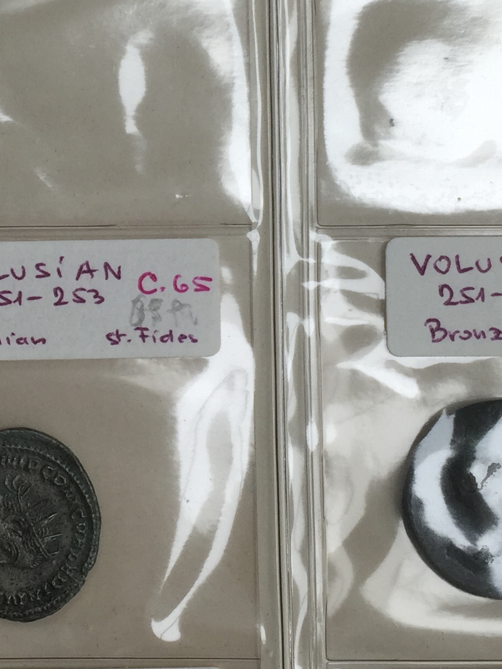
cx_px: 66
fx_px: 1489
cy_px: 198
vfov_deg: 25.1
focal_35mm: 77
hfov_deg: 18.9
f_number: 2.2
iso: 32
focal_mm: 4.15
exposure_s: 1/124
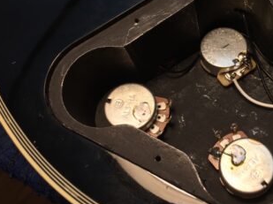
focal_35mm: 47
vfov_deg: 30.7
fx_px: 370
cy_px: 75
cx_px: 201
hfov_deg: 39.5
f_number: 2.2
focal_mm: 4.15
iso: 32
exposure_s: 1/40
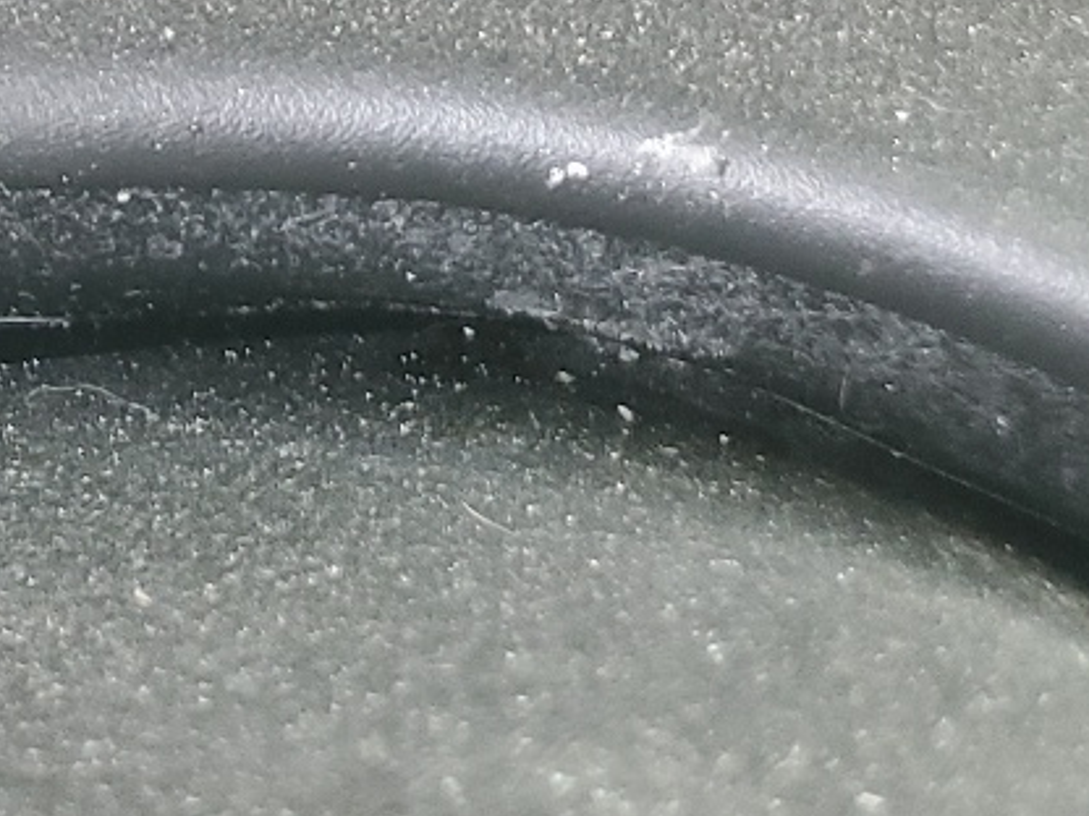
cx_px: -631
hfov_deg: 17.3
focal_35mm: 100
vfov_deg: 13.1
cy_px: -740
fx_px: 3146
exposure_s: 1/60.2
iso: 69
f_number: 1.5
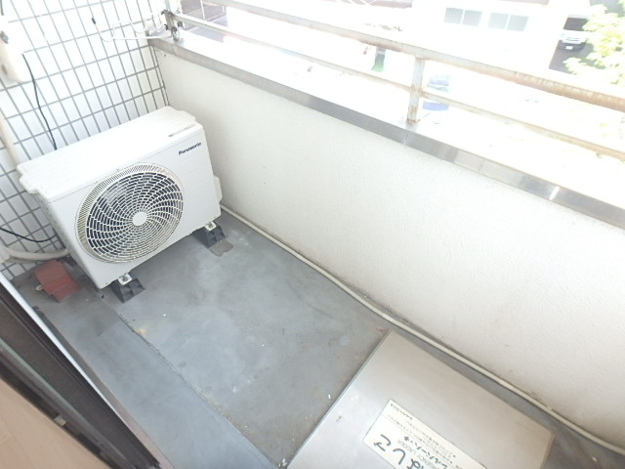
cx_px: 312
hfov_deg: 79.0
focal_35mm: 21
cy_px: 234
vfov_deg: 63.4
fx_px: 379
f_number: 3.5
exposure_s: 1/60
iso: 200
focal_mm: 3.7
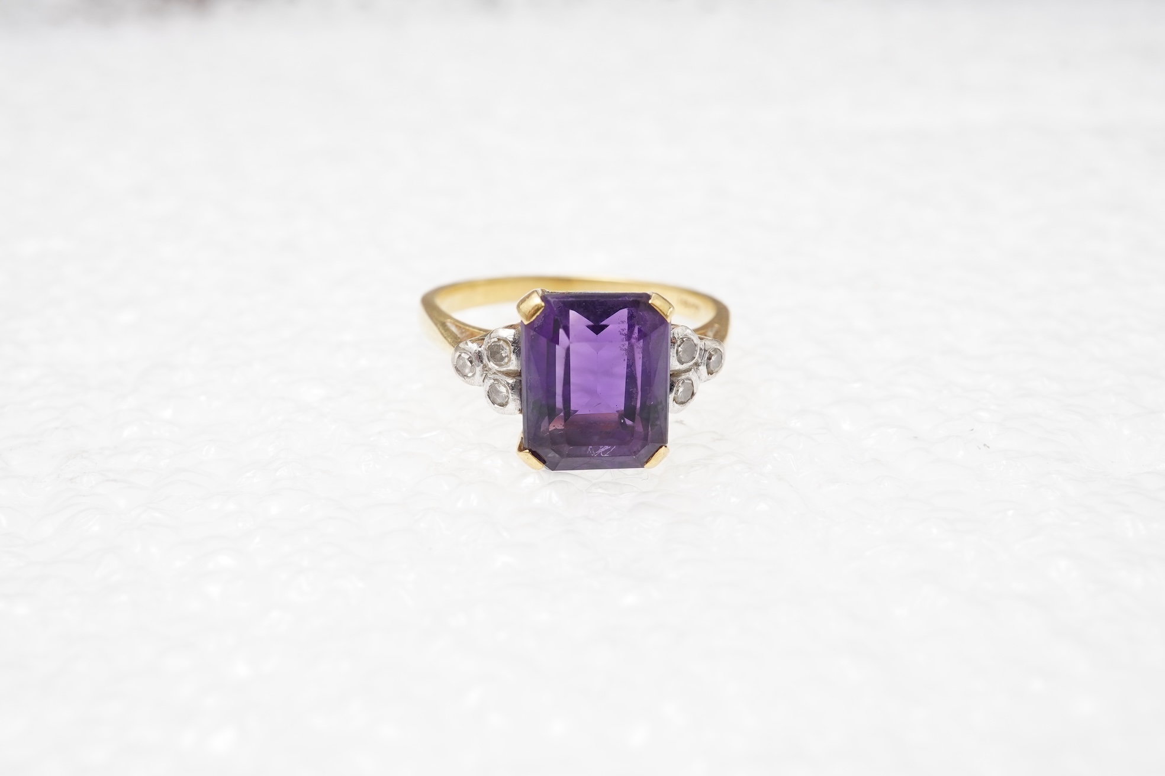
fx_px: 1456
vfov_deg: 29.9
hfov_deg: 43.6
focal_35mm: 45
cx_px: 582
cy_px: 388
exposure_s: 1/125
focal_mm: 30
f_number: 20
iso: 320
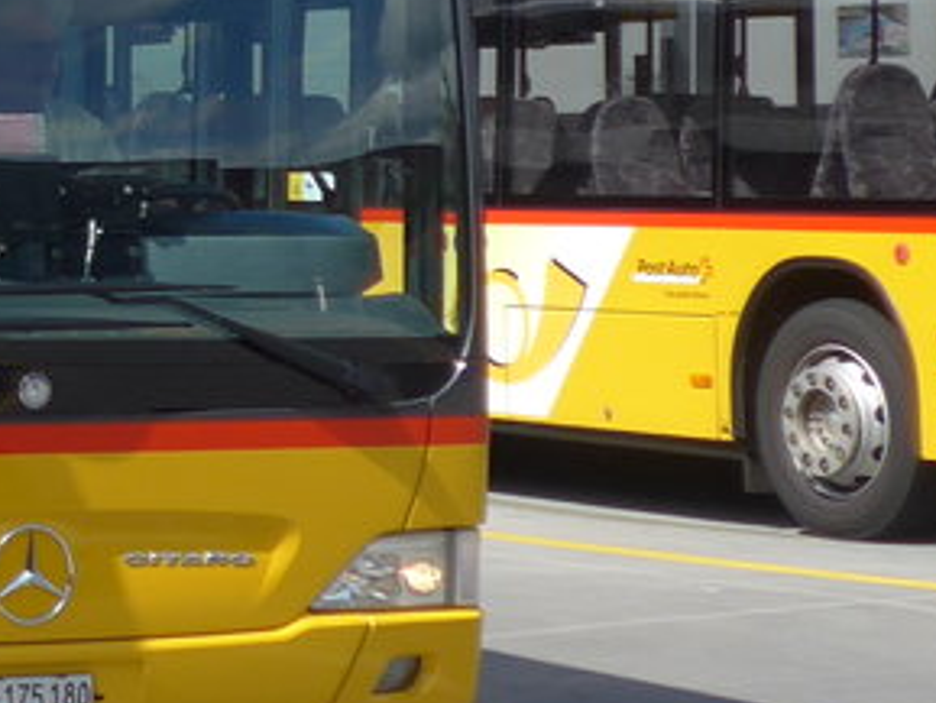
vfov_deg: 9.1
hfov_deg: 11.4
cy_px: -123
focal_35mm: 162
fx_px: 4382
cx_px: -700
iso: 80
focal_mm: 8
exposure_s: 1/1600
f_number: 2.8
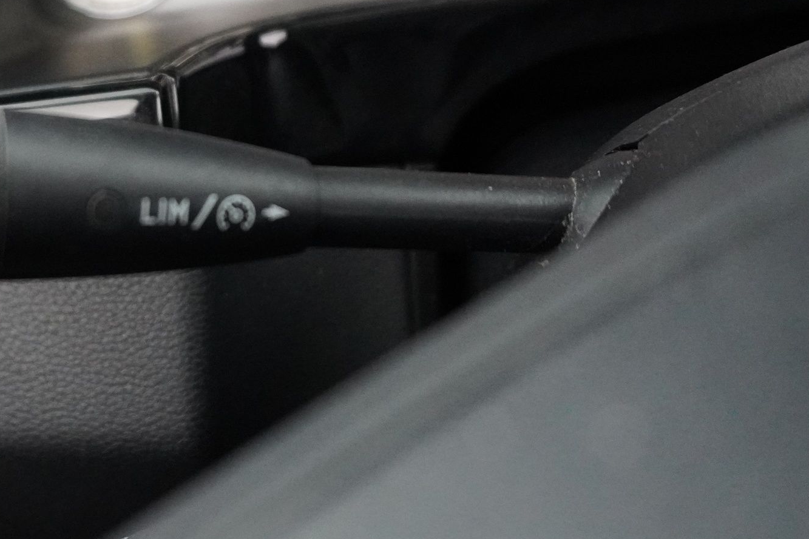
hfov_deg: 41.3
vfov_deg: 29.9
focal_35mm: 45
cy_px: 265
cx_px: 138
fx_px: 1011
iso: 6400
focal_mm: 16
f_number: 3.5
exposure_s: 1/60
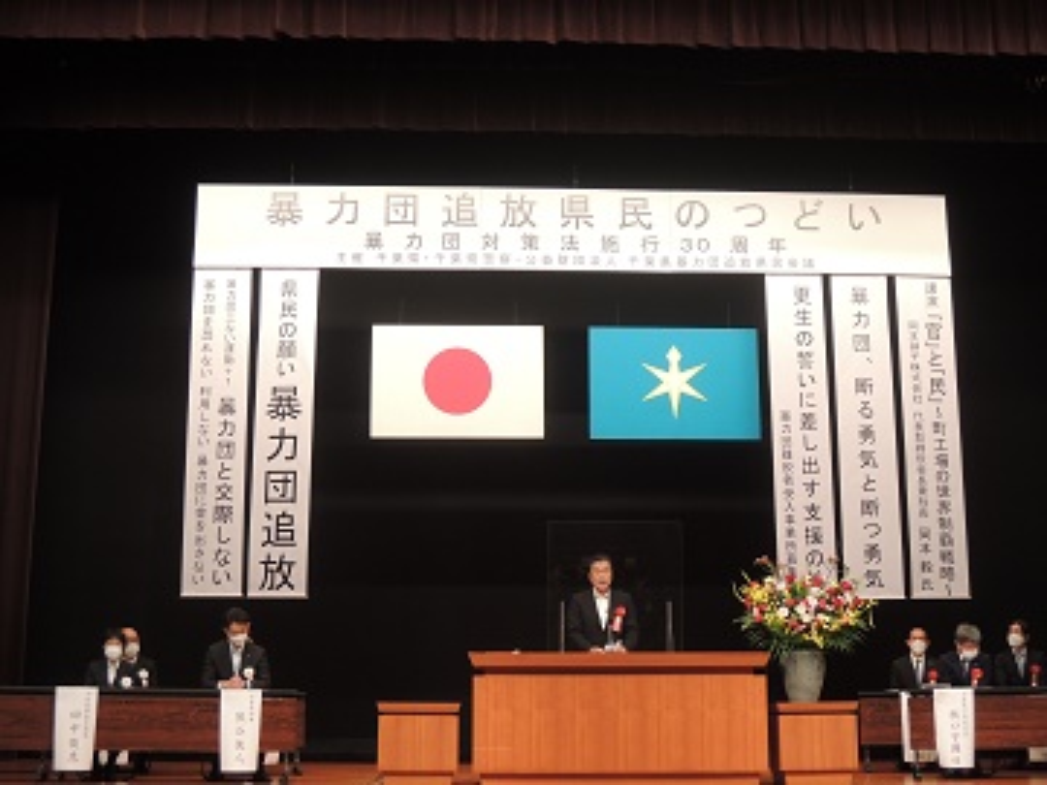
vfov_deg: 29.1
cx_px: 524
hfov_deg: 38.2
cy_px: 392
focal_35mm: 50
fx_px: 1512
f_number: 3.7
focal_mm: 9
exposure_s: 1/60
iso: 400
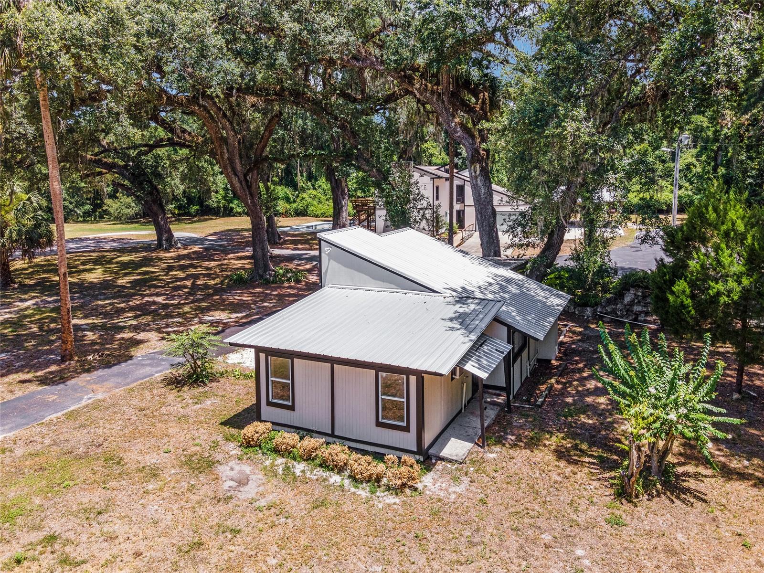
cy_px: 286
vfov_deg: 56.8
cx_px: 382
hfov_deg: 71.6
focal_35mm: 24
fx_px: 530
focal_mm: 4.5
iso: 100
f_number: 2.8
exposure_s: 1/20
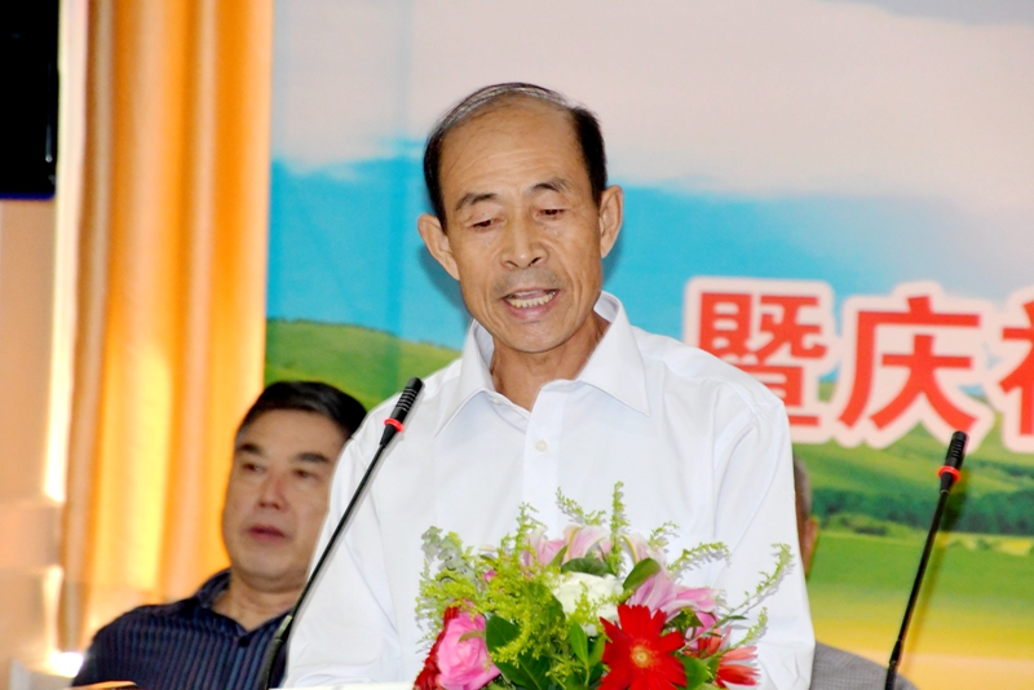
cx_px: 517
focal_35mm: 225
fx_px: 6464
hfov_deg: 9.1
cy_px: 345
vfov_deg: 6.1
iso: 4000
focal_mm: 150
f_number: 7.1
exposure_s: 1/60
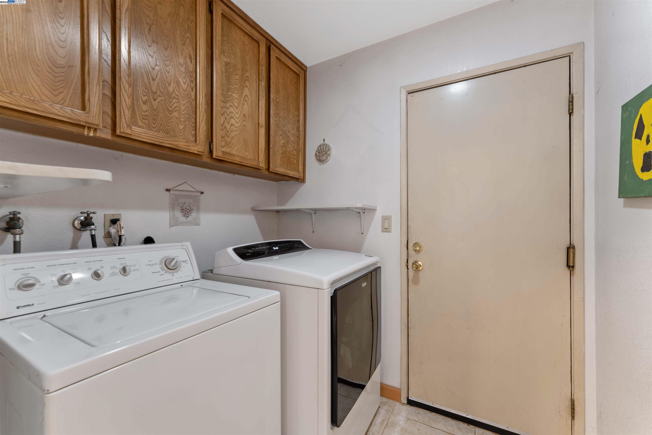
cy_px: 218
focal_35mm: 14
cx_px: 326
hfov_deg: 104.3
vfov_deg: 81.2
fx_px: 254
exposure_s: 1.3
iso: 100
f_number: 7.1
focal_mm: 14
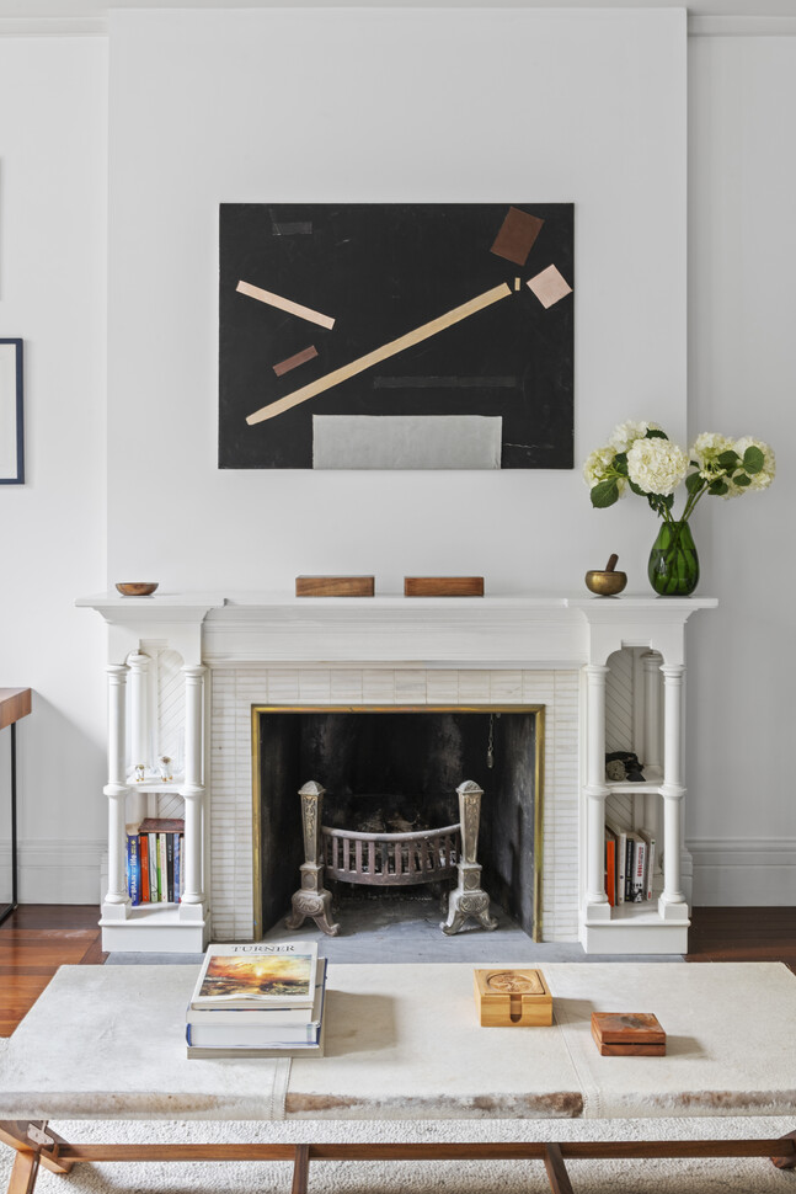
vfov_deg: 57.2
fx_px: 1094
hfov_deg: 40.0
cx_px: 389
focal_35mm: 33
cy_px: 593
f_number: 13
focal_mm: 32
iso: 125
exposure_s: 1.6
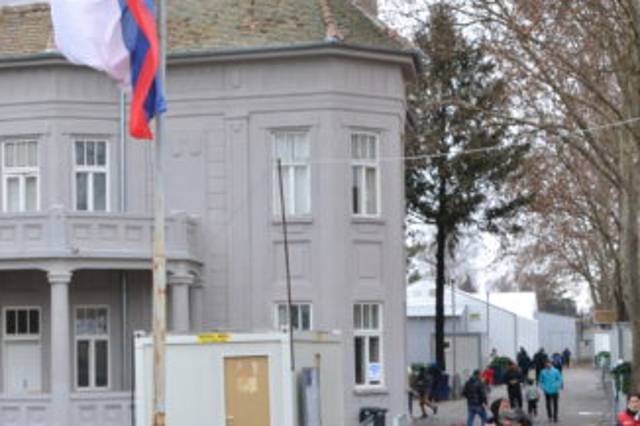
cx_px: 141
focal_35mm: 78
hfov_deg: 25.6
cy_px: 290
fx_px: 1386
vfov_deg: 17.4
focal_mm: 22
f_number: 10
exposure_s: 1/100
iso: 800
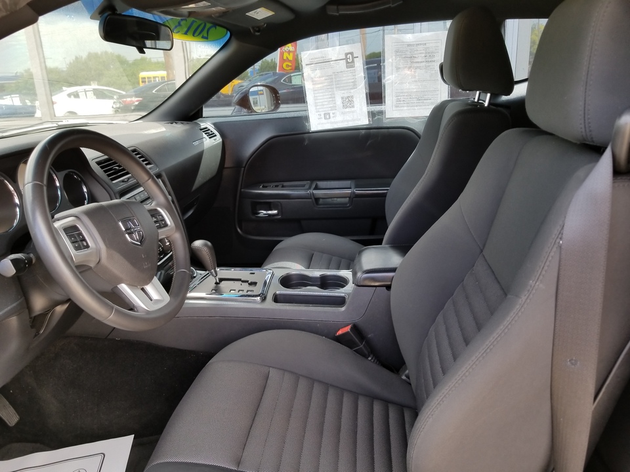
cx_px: 315
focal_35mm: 26
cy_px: 236
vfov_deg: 53.1
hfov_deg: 67.3
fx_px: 473
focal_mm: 4.25
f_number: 1.7
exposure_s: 1/254
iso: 50
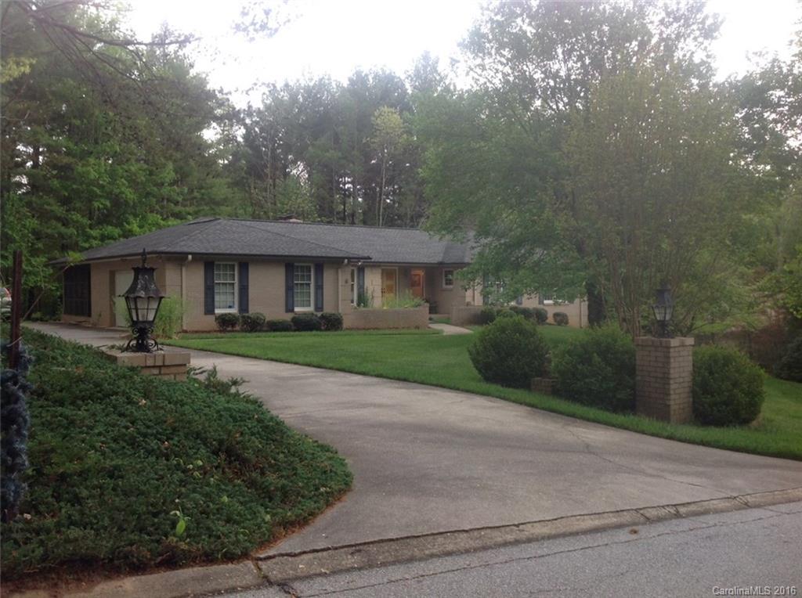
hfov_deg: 52.7
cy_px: 299
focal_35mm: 35
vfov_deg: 40.6
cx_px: 401
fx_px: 809
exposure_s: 1/60
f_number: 2.4
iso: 64
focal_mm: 4.28
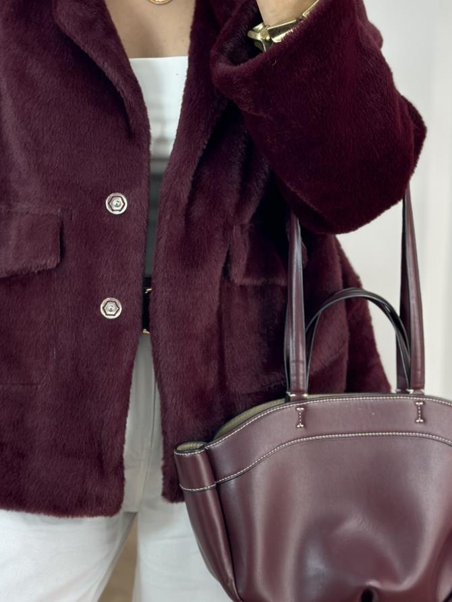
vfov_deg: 22.8
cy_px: 316
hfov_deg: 17.1
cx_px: 140
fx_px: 1497
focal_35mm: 86
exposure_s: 1/132
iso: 64
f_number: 1.78
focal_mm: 6.86
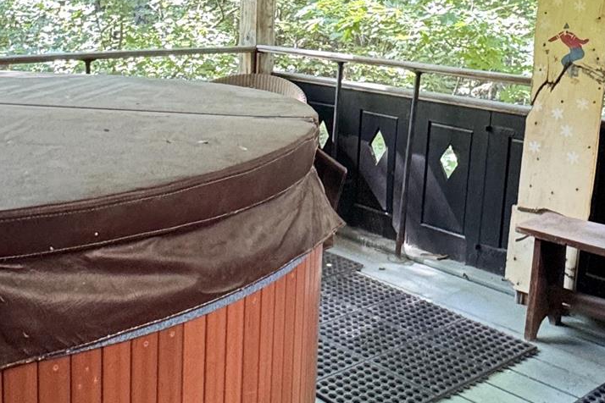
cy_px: 119
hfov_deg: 41.5
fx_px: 790
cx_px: 216
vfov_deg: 28.4
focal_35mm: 47
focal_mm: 2.22
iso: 320
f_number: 2.2
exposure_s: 1/99
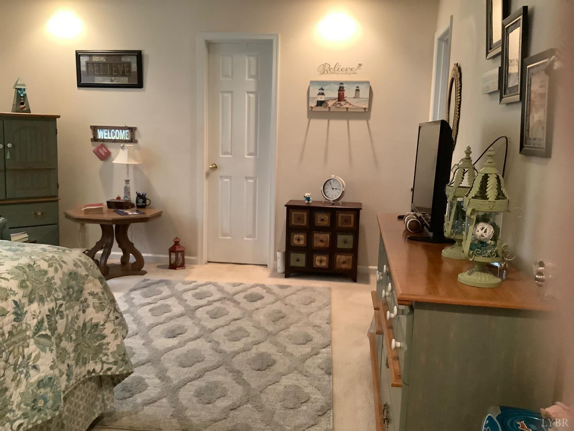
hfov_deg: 58.4
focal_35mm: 31
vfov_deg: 45.4
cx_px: 287
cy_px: 216
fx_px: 514
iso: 400
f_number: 2.4
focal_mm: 3.3
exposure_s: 1/40
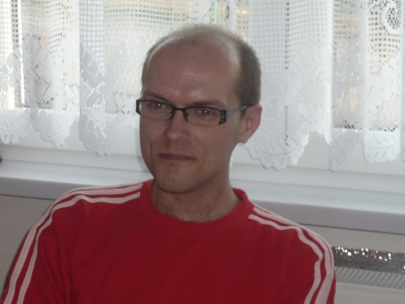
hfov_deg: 18.7
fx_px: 1228
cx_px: 202
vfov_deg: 14.1
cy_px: 152
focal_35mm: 105
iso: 160
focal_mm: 13.6
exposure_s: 1/50
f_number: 4.4
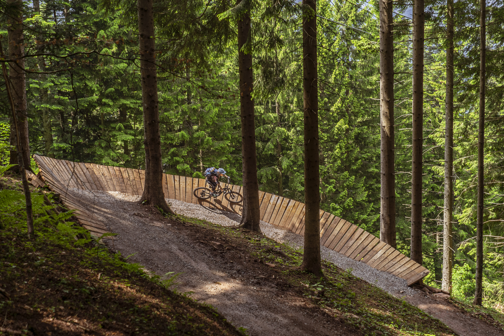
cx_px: 252
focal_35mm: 42
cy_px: 168
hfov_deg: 46.4
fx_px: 588
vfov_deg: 31.9
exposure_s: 1/1250
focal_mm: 28
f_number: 2
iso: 200
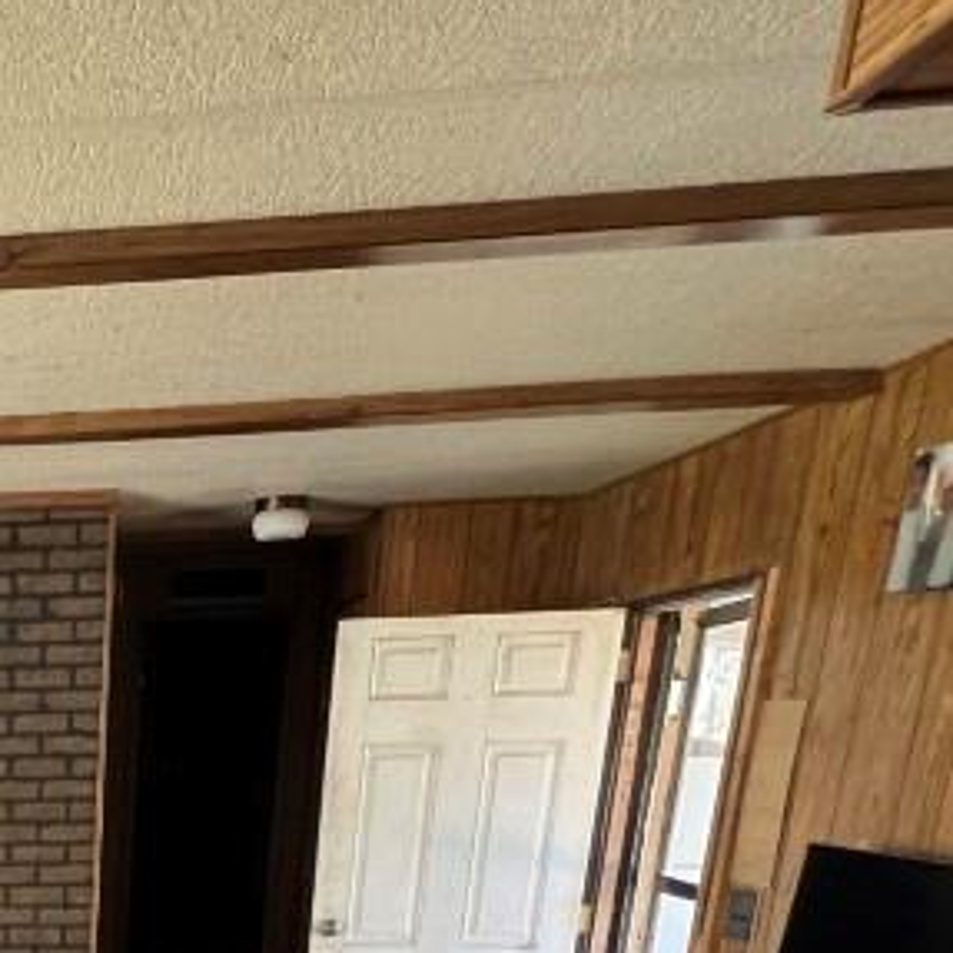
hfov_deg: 33.9
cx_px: -163
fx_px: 1277
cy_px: 1205
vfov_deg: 32.2
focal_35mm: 41
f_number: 1.8
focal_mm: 1.57
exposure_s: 1/76
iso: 250
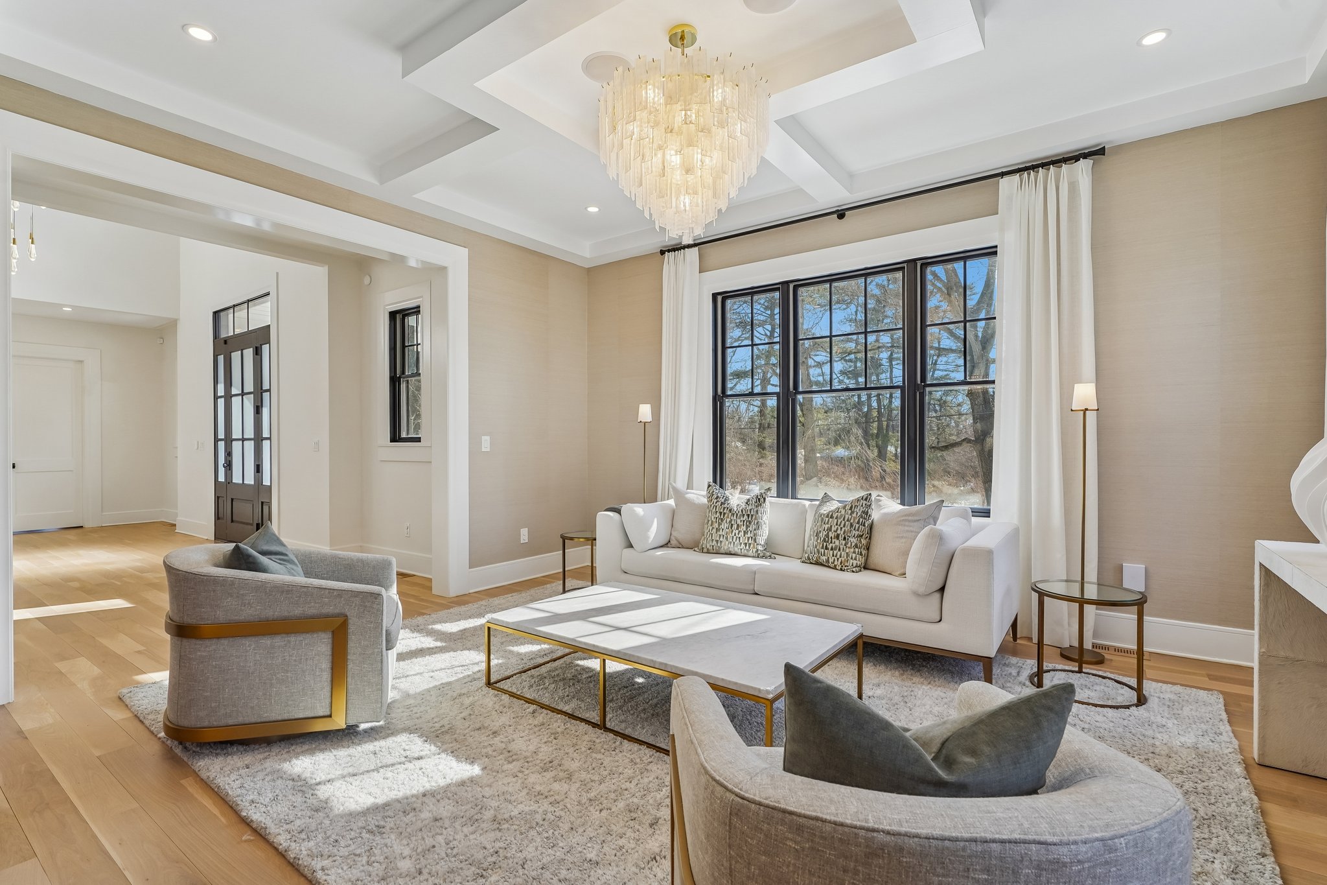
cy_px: 442
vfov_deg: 73.7
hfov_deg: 96.7
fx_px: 590
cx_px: 664
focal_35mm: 16
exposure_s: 1/200
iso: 400
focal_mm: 16
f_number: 8
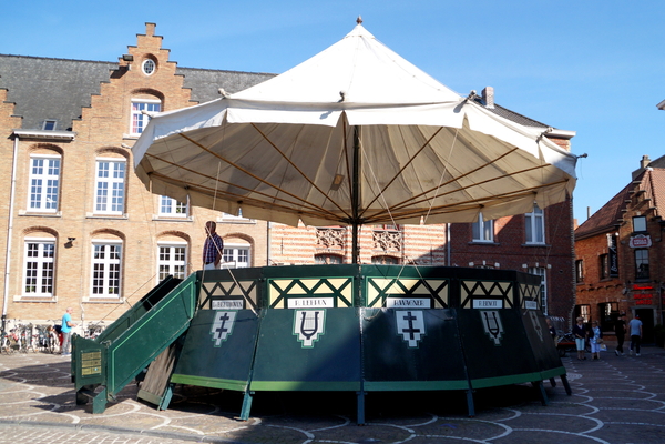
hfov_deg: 67.4
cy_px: 222
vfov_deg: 47.9
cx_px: 332
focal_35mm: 27
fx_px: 499
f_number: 4
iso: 320
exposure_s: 1/2000
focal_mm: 18
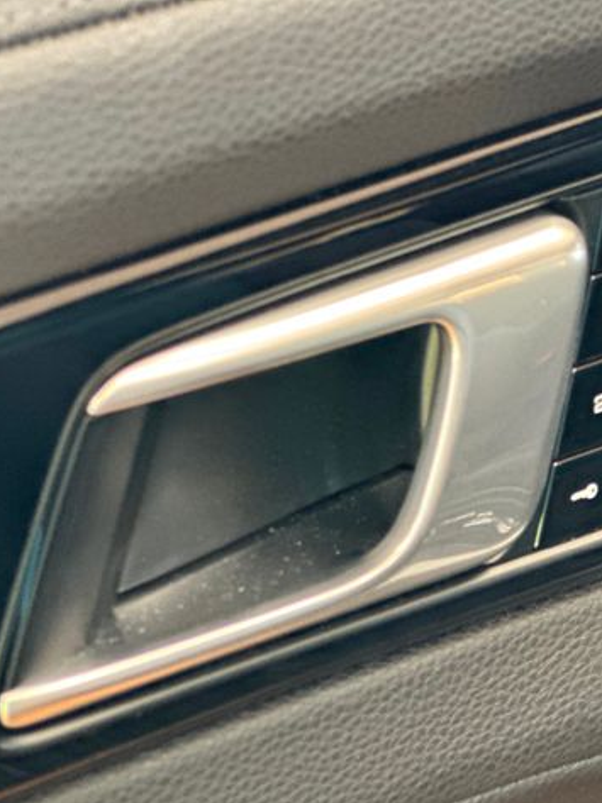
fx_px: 2414
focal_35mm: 104
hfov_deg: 14.2
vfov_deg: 18.9
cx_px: 441
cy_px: 405
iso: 500
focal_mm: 9
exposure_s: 1/24
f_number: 2.8
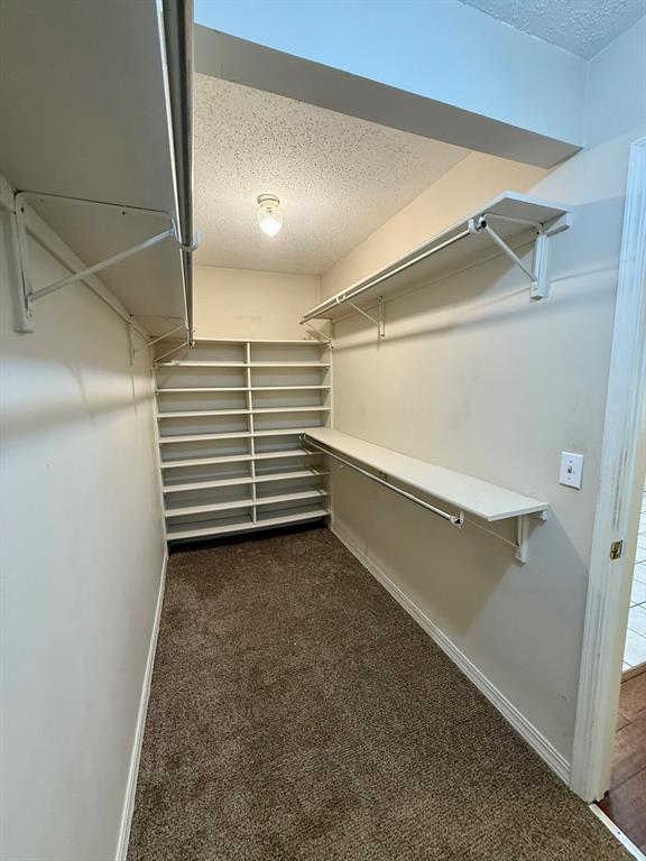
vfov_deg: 102.1
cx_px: 323
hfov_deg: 85.7
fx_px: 348
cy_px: 430
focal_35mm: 14
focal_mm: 2.22
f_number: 2.2
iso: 250
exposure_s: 1/60
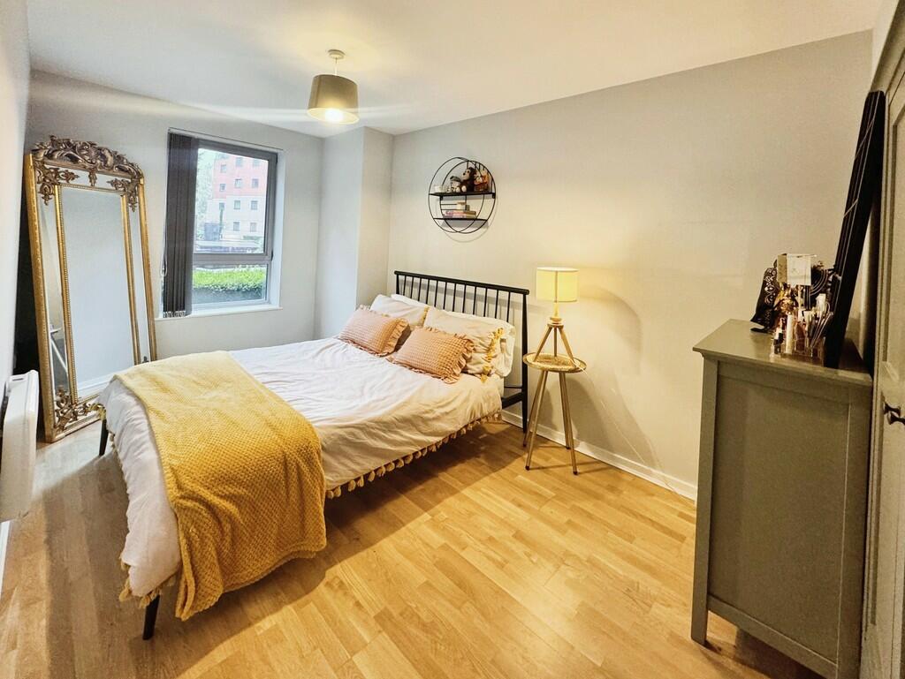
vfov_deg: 85.7
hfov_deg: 102.0
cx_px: 452
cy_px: 340
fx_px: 366
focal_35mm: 14
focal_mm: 2.22
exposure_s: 1/100
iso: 200
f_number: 2.2
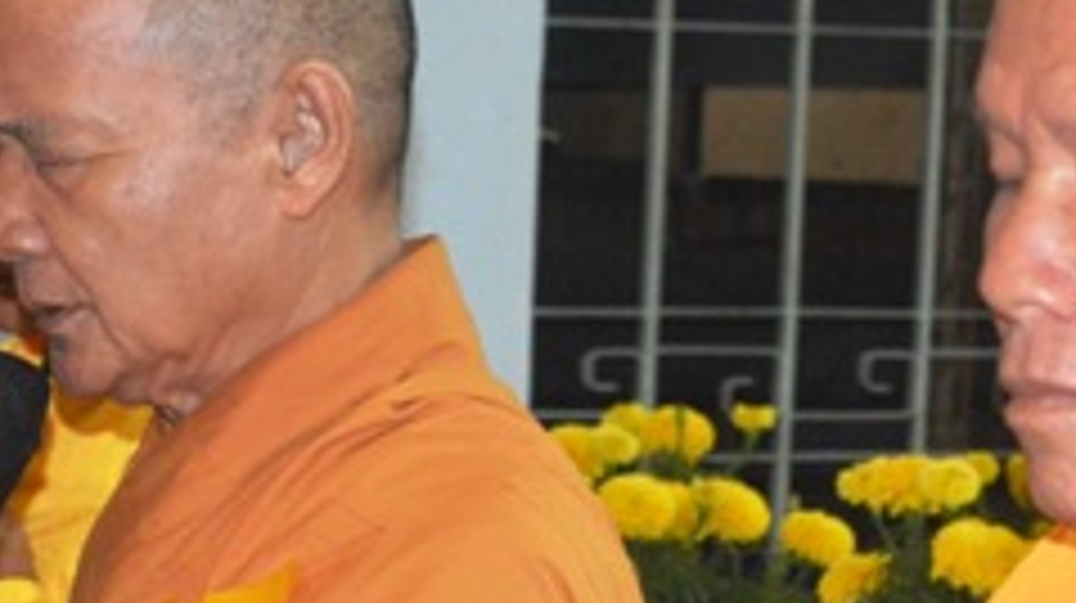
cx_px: 500
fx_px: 5274
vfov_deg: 6.5
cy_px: 490
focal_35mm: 185
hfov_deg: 11.6
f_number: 5.3
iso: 3200
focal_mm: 44
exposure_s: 1/60
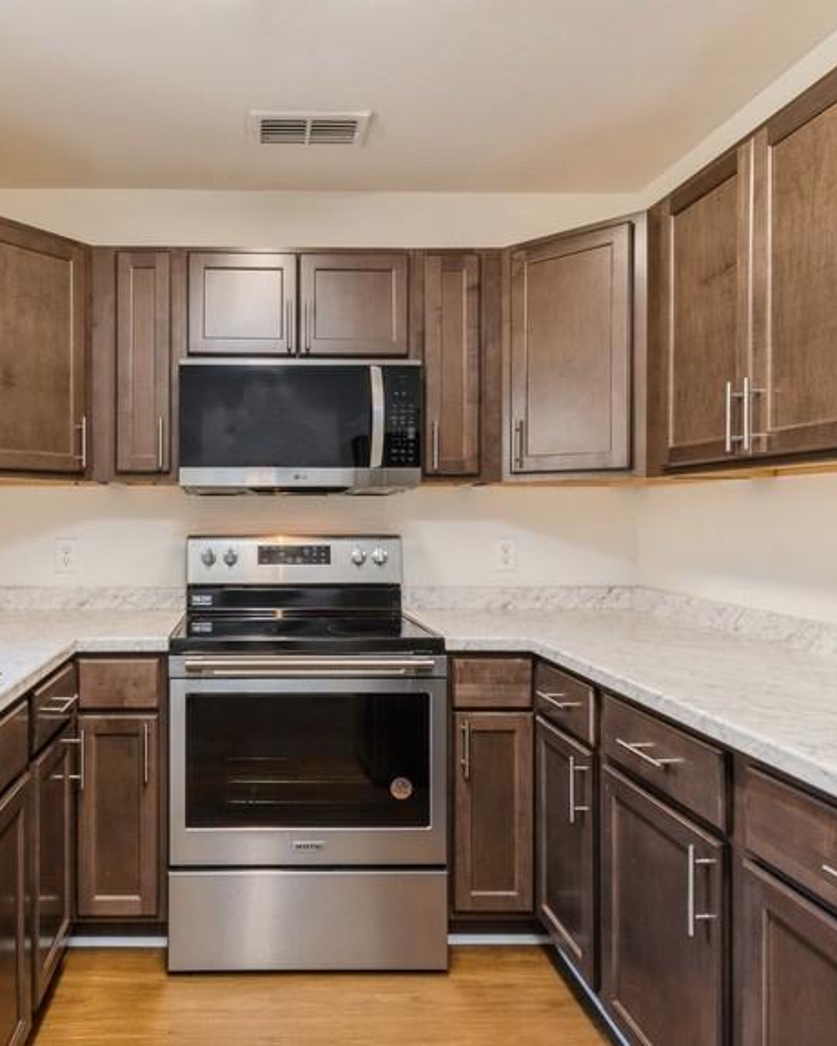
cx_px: 247
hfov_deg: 60.8
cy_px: 516
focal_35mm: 22
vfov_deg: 75.0
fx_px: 681
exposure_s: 1/10
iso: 200
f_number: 8
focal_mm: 10
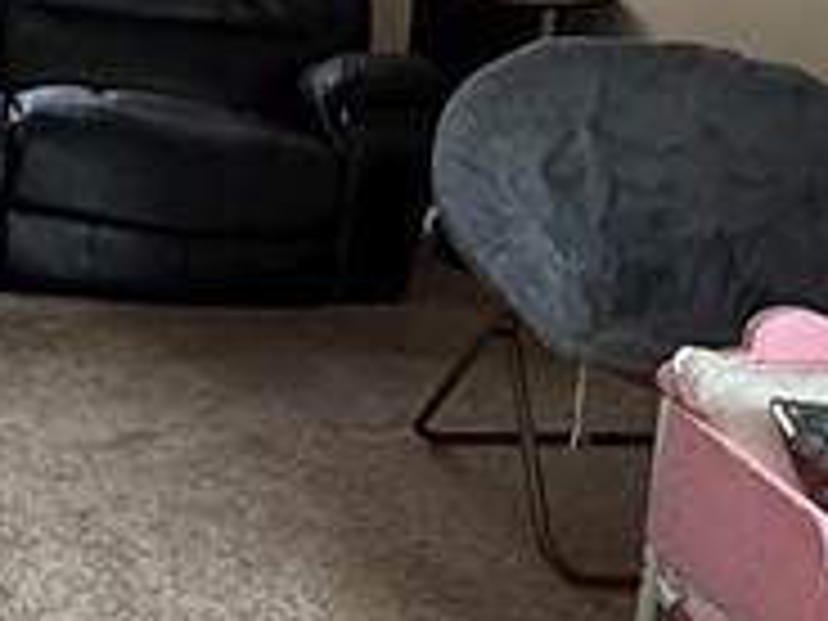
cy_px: 202
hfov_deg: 22.9
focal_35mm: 78
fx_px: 1866
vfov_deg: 18.8
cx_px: -171
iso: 400
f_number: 2.2
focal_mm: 2.22
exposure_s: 1/74
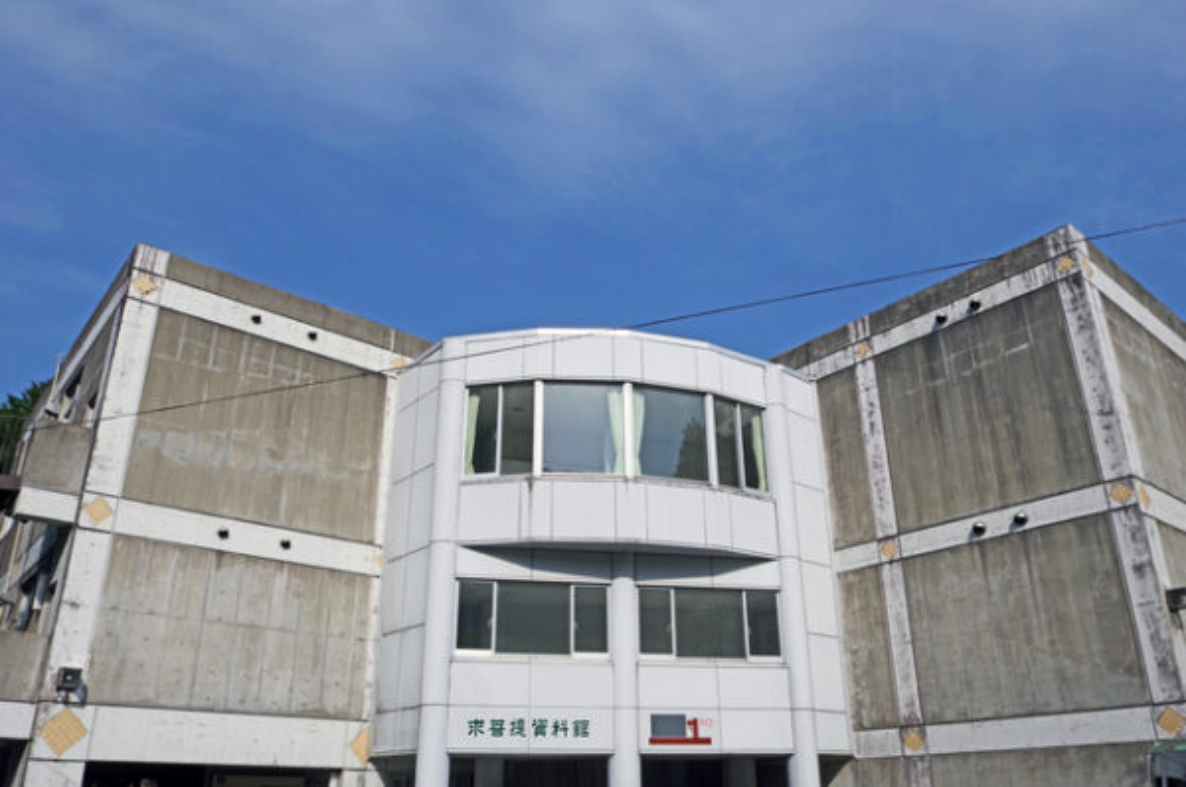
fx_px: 888
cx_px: 593
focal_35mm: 27
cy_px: 394
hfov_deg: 67.5
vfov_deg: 47.8
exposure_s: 1/1250
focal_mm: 17.5
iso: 200
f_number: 9
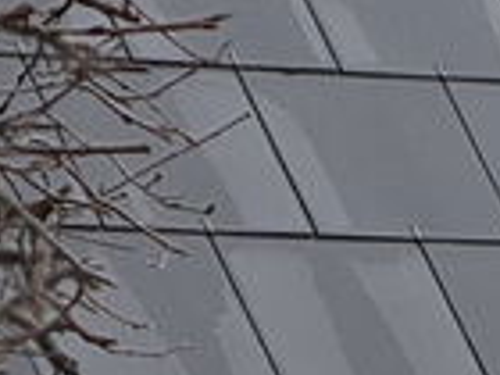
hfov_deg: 2.2
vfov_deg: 1.7
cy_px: 1100
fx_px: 12668
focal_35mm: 877
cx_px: 1804
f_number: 2.8
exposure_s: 1/267
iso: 50
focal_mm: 15.66
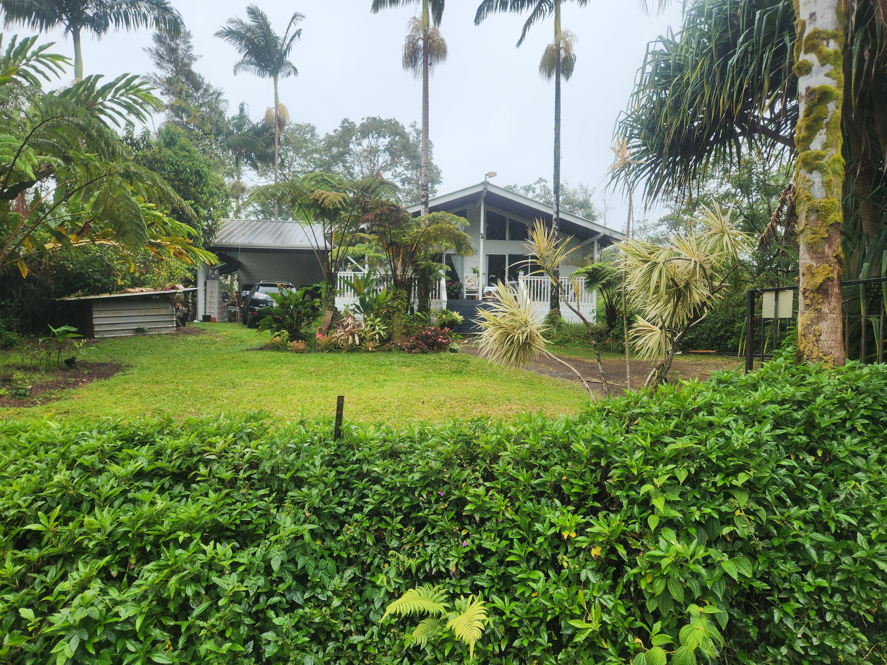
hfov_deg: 73.9
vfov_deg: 58.9
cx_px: 444
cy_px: 332
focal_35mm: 23
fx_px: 589
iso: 20
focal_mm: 5.4
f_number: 1.8
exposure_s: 1/222
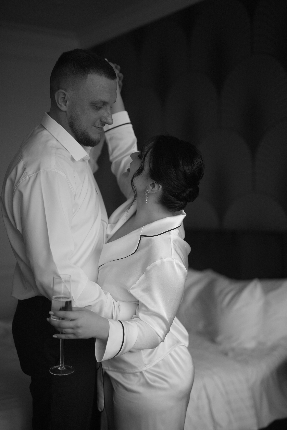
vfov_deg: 39.6
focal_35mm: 50
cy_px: 215
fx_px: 598
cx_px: 144
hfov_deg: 27.0
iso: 500
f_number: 1.4
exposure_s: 1/400
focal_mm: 50
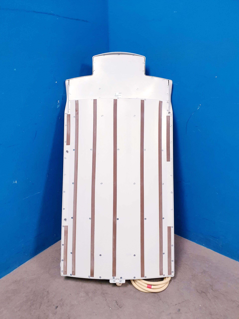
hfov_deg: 53.1
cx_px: 120
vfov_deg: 67.3
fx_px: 239
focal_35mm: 26
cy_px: 160
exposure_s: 1/50
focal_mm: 4.3
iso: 200
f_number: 2.4
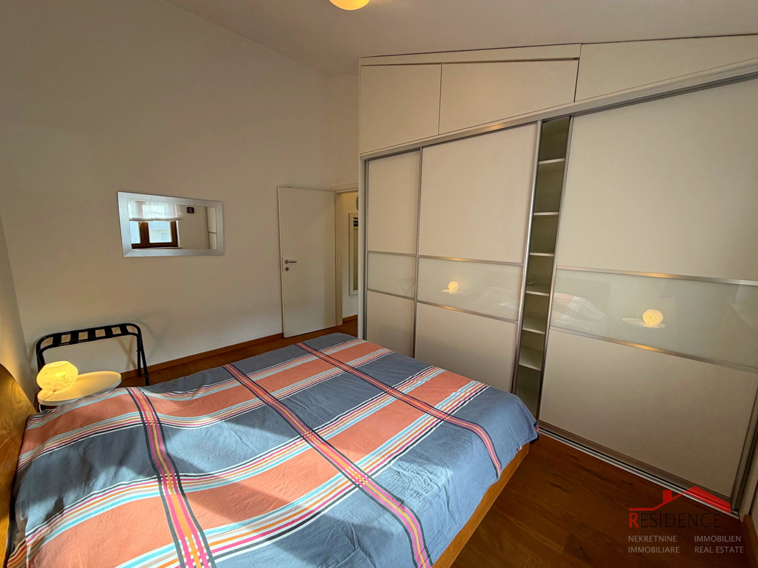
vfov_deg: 85.7
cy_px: 284
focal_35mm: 14
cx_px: 379
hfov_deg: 102.1
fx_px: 307
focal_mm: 2.22
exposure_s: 1/100
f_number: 2.2
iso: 125
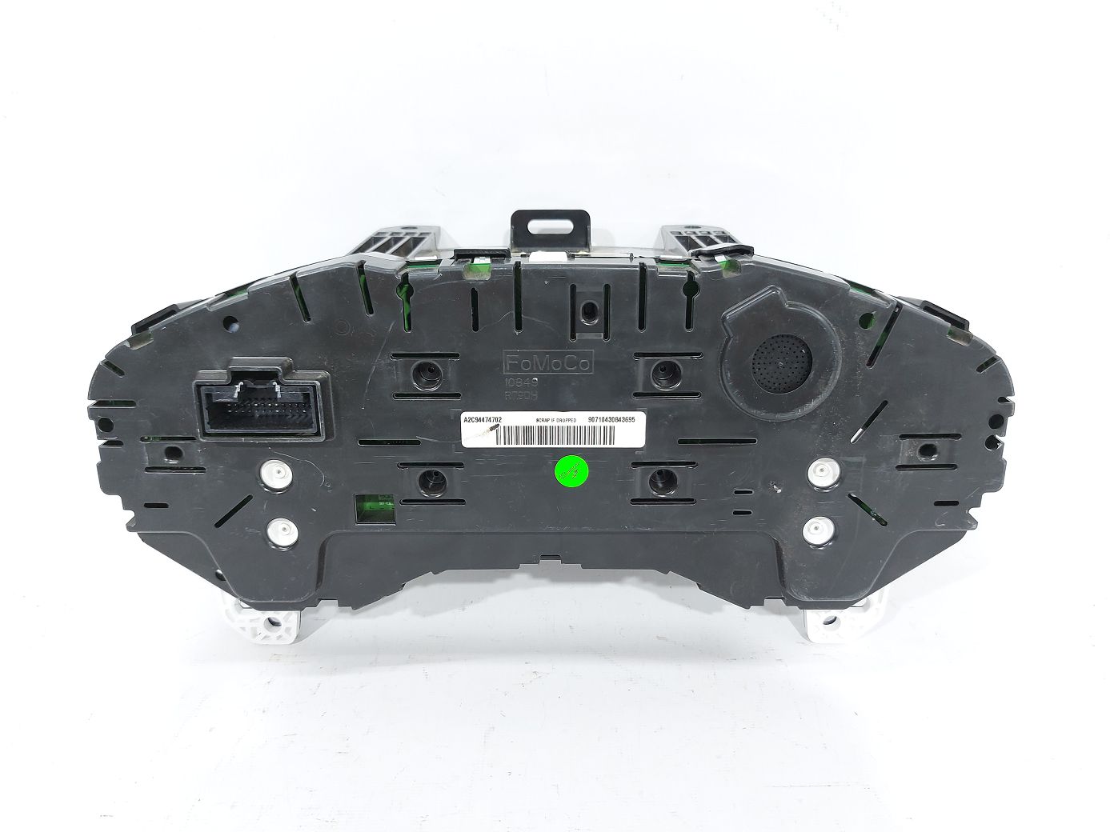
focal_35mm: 24
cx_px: 555
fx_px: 770
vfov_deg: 56.8
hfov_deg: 71.6
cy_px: 416
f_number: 1.8
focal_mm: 5.23
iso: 125
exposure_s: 1/50
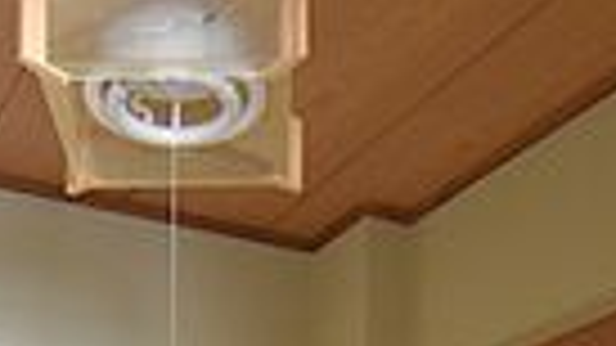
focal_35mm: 69
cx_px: 247
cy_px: 744
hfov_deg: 30.5
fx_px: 1127
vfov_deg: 14.0
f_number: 4
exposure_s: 1/60
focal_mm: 12
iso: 3200
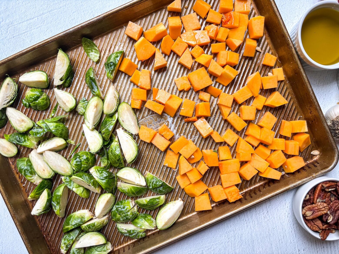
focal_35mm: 26
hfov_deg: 67.3
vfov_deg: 53.1
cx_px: 170
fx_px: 255
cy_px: 127
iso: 80
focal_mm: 5.96
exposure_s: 1/120
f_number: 1.6
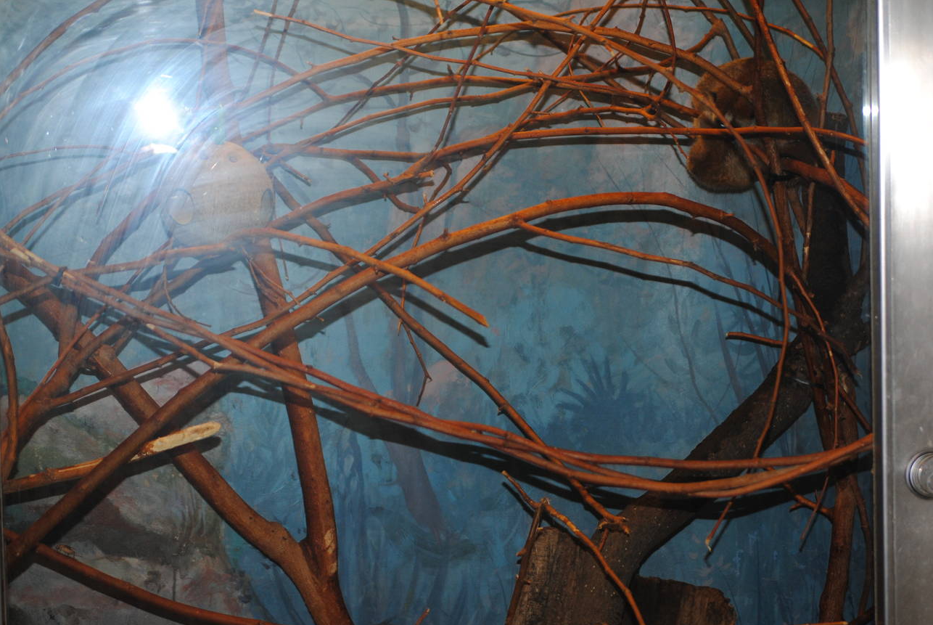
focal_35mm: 103
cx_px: 521
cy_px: 336
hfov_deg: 19.9
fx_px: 2663
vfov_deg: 13.4
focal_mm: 55
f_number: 4
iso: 200
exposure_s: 1/60
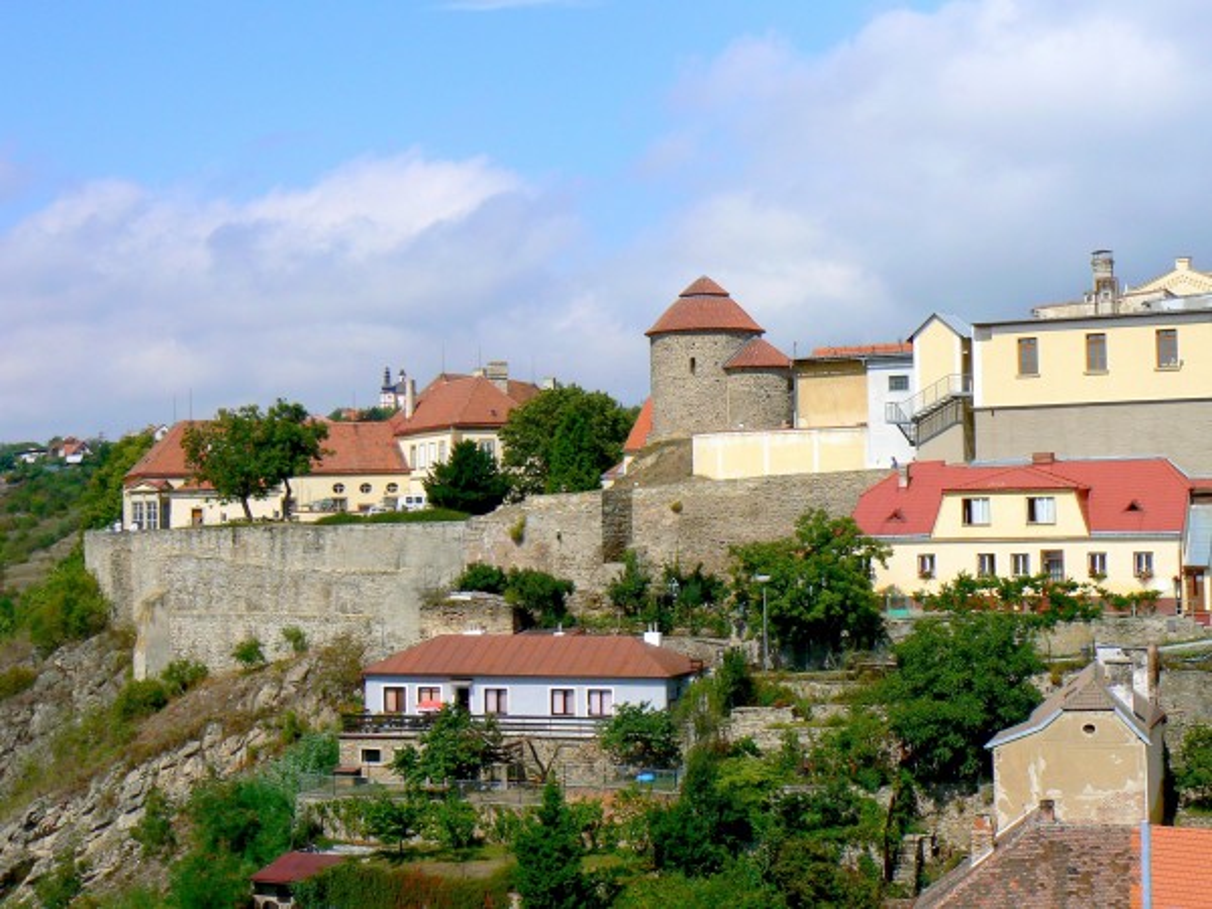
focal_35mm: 58
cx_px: 606
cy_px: 454
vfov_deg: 25.2
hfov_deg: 33.2
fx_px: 2031
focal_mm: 9.6
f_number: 8
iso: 80
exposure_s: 1/500
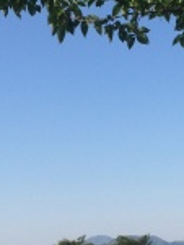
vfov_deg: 19.4
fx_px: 707
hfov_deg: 14.7
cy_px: 203
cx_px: 147
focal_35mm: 100
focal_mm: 4.12
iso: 32
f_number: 2.2
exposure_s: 1/2160
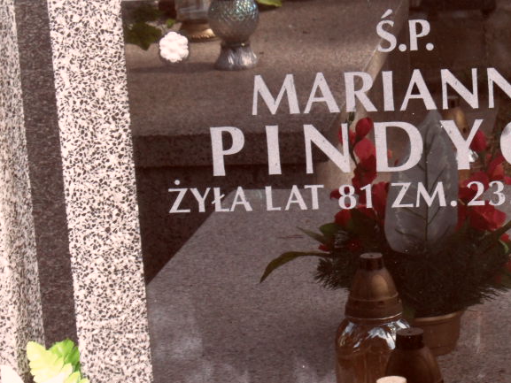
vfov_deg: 10.4
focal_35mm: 142
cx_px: 452
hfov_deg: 13.8
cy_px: 248
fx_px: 2097
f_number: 4.2
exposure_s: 1/45
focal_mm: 13.2
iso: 160
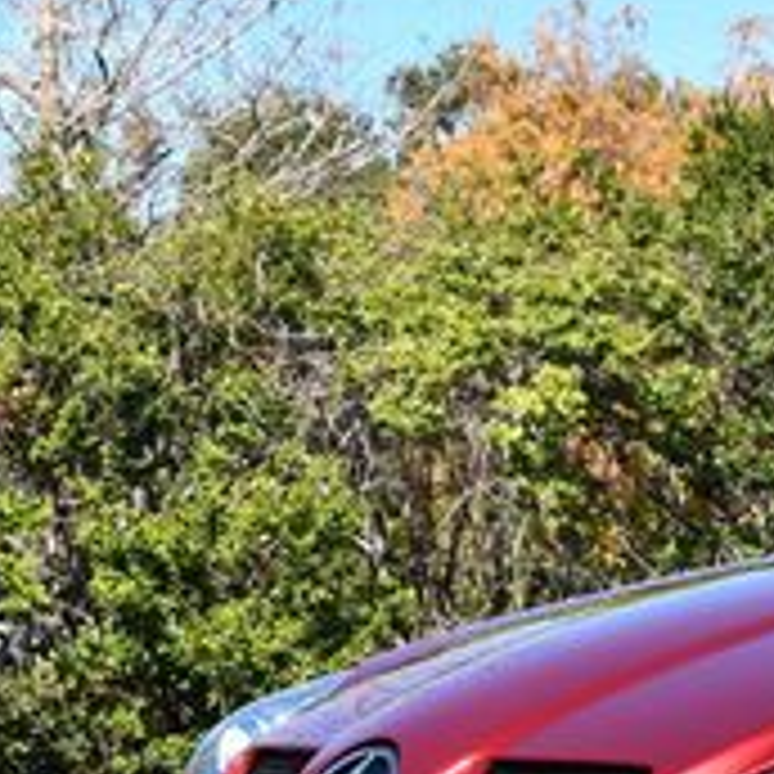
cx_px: 1408
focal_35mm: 177
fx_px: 4478
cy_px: 536
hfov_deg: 9.4
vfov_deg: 9.9
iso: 125
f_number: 8
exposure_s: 1/250
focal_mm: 28
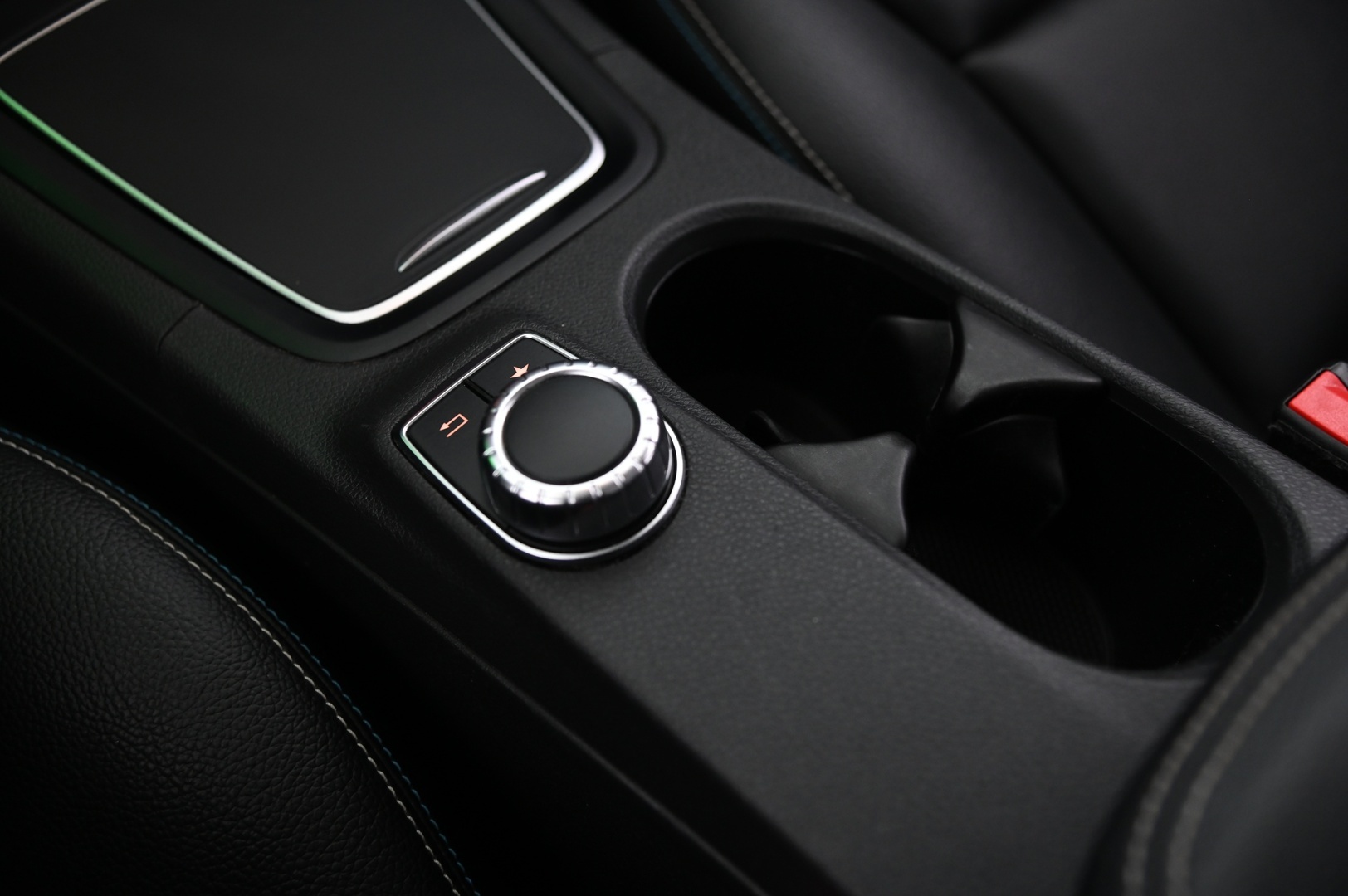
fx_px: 1721
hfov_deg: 42.8
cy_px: 448
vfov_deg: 29.2
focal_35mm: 46
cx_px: 674
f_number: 4
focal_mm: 46
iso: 2000
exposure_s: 1/15
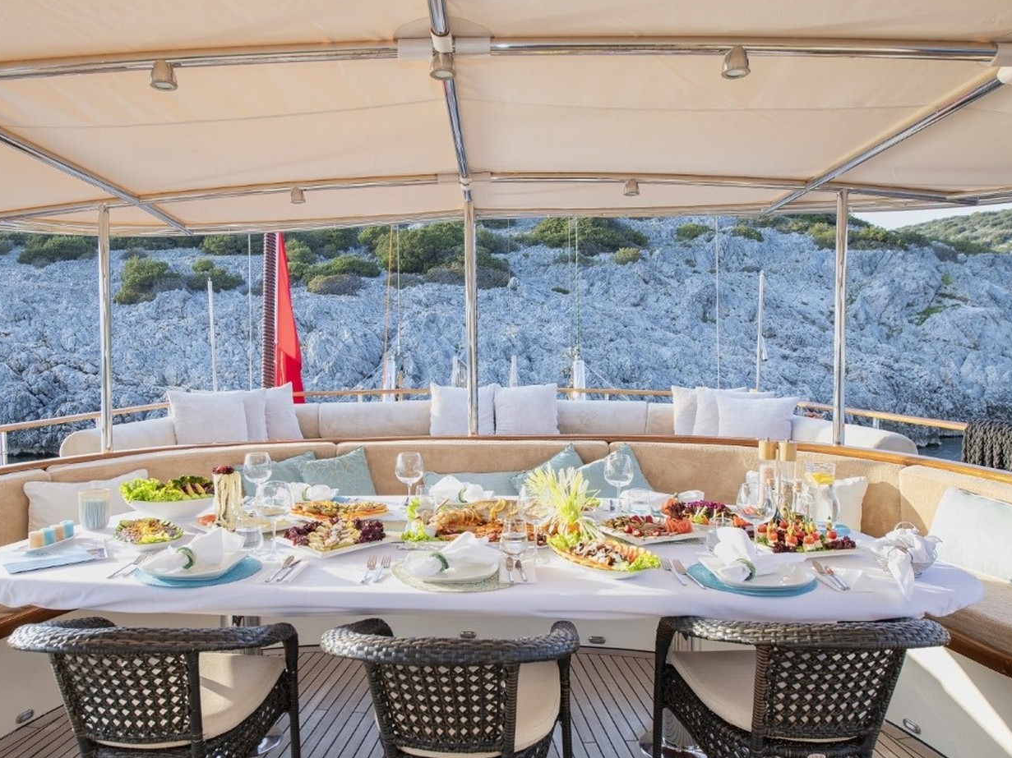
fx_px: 789
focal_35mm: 27
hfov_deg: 65.2
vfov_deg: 51.3
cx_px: 455
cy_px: 378
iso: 100
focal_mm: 24
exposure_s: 1/30
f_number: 8
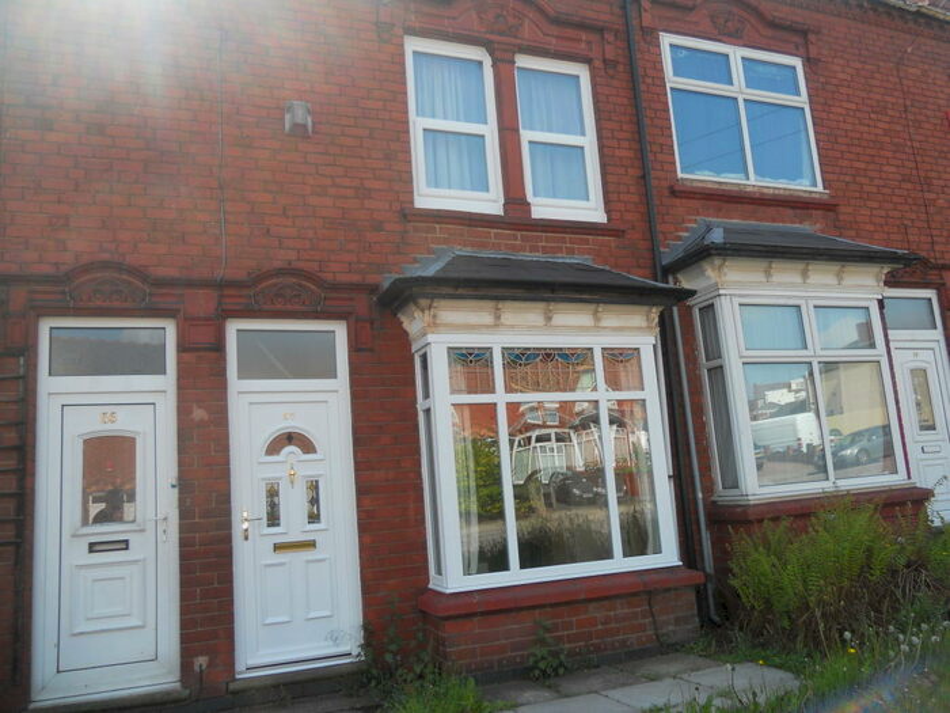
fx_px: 741
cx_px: 475
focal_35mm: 27
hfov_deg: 65.3
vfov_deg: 51.4
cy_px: 356
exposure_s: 1/320
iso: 80
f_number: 3.2
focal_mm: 4.9
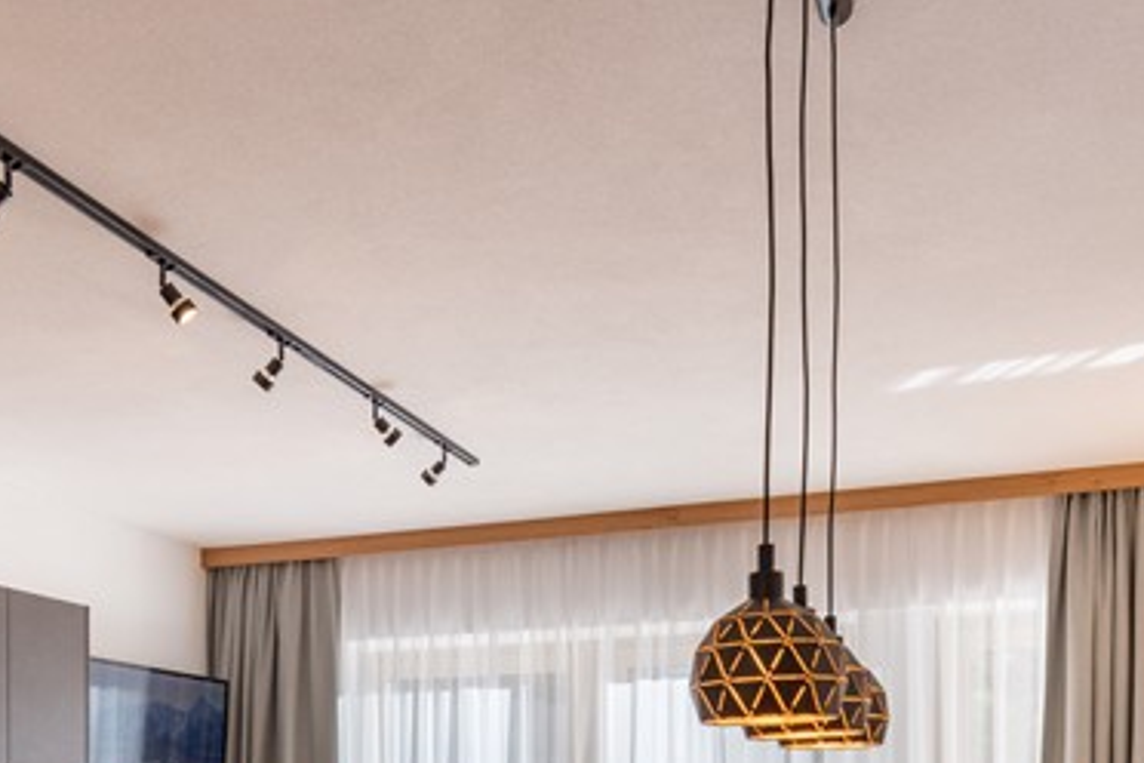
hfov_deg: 44.3
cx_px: 455
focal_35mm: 44
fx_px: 1398
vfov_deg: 27.5
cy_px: 872
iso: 320
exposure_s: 1/13
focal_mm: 16
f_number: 9
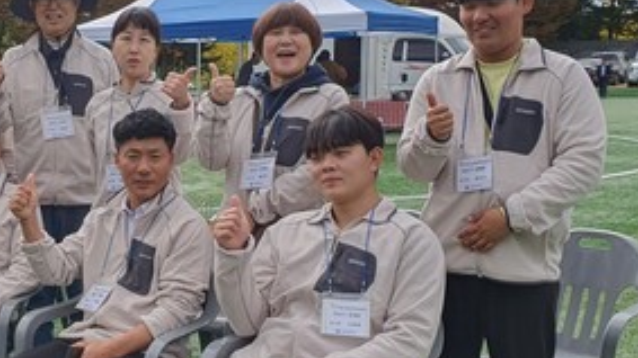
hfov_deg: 33.6
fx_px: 1015
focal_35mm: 60
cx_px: 99
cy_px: 247
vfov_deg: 19.9
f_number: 2.4
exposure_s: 1/1250
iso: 50
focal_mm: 4.3
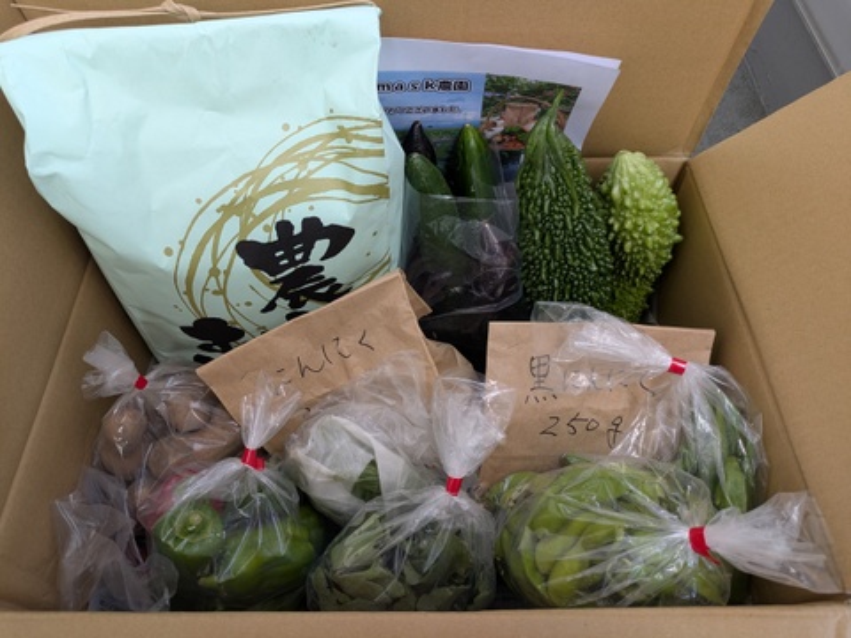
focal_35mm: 25
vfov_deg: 54.9
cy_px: 319
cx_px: 426
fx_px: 615
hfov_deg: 69.4
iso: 43
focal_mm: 5.43
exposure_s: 1/248
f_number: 1.89
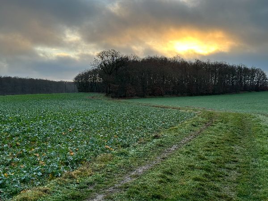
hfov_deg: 39.7
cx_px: 134
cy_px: 100
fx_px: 372
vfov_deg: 30.3
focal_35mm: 48
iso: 64
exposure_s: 1/558
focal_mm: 6.86
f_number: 1.78
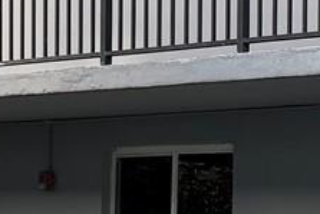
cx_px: 537
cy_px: 208
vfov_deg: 7.7
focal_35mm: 179
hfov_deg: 10.9
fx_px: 1592
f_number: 1.78
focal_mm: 6.76
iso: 100
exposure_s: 1/920
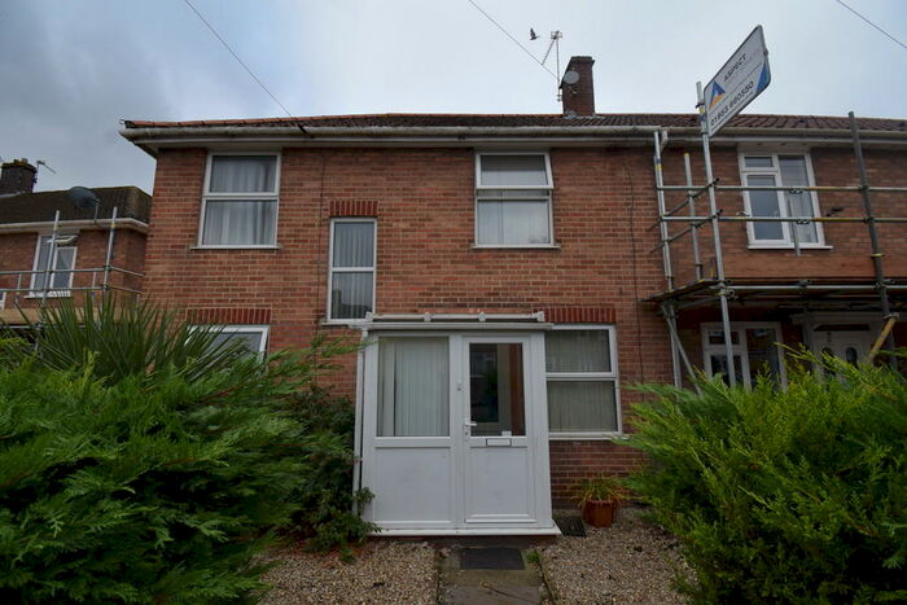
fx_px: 378
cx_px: 454
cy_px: 302
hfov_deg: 100.4
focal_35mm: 15
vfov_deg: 77.4
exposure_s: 1/250
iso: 200
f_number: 8
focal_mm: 10
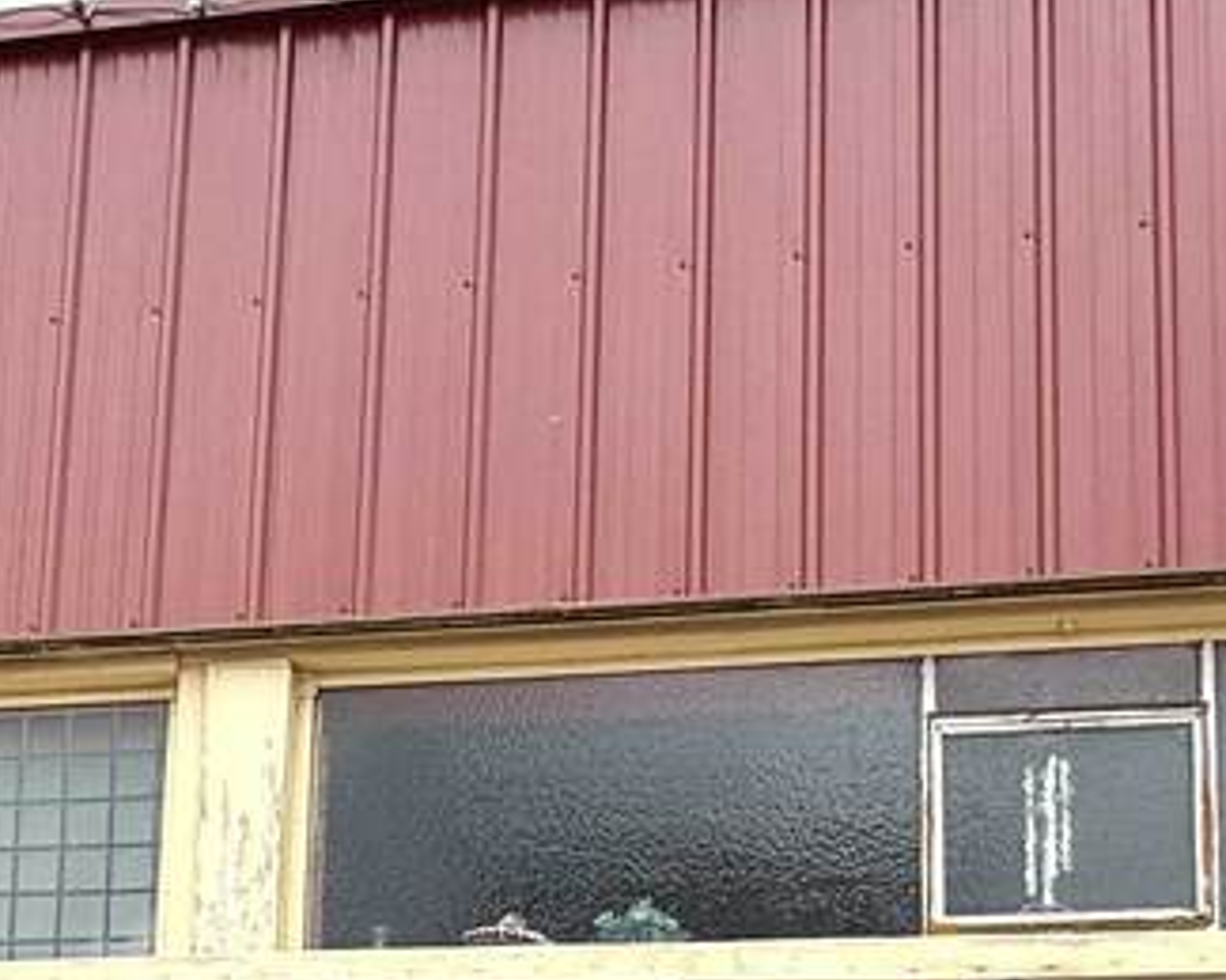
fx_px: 1959
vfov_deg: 23.8
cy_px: 1355
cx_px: 534
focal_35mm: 54
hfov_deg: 34.7
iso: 50
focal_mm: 2.22
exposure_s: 1/1167
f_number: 2.2
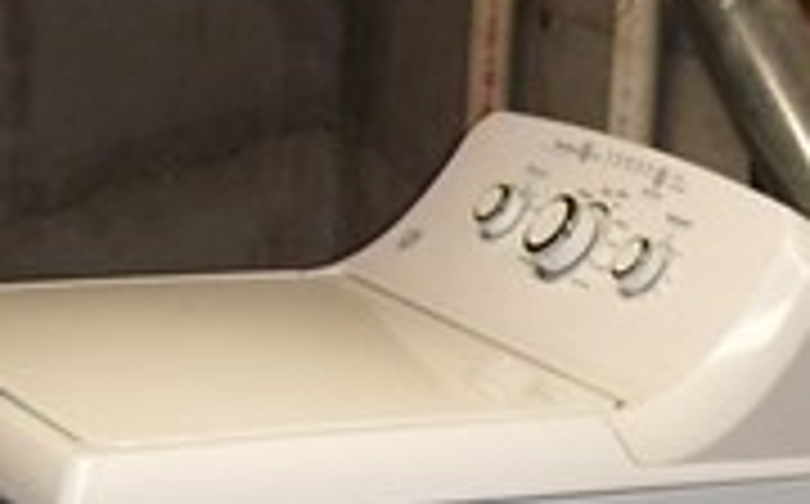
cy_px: 580
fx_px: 3395
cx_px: 828
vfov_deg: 8.4
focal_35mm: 154
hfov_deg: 13.4
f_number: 2.7
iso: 80
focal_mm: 5.6
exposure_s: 1/60
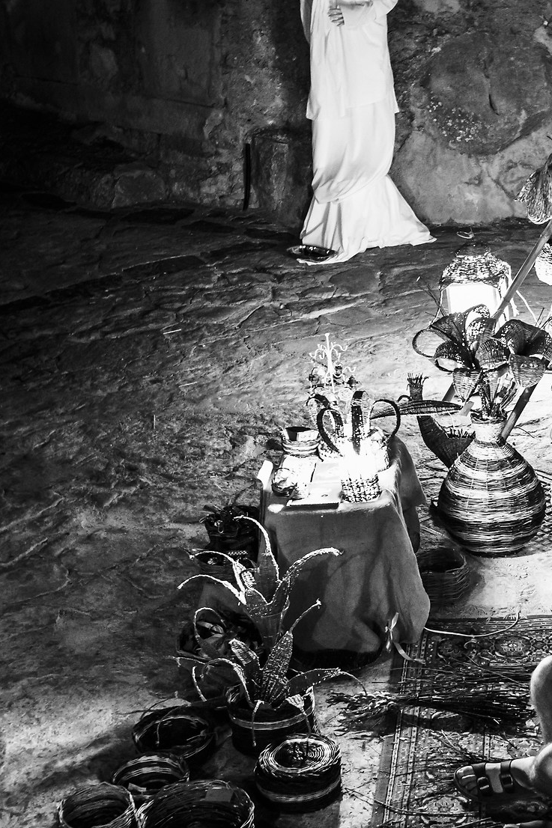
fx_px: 1748
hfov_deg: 17.6
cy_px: 481
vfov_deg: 26.6
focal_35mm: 76
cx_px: 512
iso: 2200
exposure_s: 1/40
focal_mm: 35
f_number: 2.5
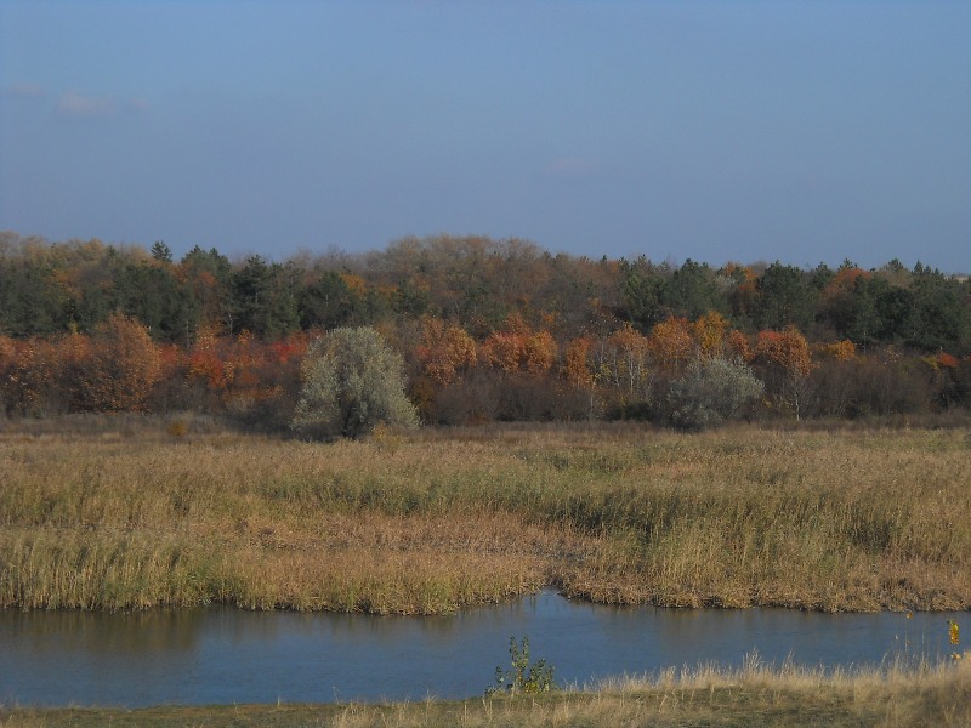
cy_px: 364
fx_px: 2525
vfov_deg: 16.4
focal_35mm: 90
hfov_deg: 21.8
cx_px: 486
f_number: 8.5
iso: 80
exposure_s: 1/200
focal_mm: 14.9
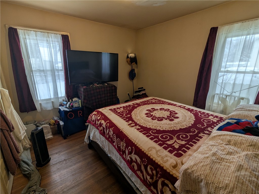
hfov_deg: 94.5
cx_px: 130
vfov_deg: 78.1
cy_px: 97
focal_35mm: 16
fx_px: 120
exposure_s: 1/120
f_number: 2.2
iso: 42
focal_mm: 2.35
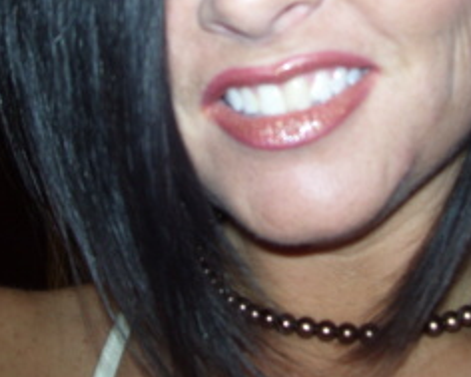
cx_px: 241
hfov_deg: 28.3
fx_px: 934
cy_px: 47
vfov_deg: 22.3
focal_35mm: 67
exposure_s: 1/60
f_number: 2.7
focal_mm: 6
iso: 80
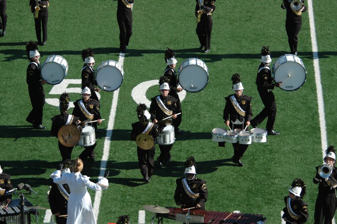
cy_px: 112
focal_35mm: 210
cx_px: 168
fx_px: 1964
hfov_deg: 9.8
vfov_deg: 6.5
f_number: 5.6
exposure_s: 1/500
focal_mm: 140
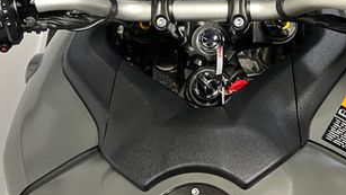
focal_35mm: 59
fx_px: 542
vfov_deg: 20.3
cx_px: 196
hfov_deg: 35.4
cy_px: 64
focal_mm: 5.1
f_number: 1.6
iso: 200
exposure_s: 1/50
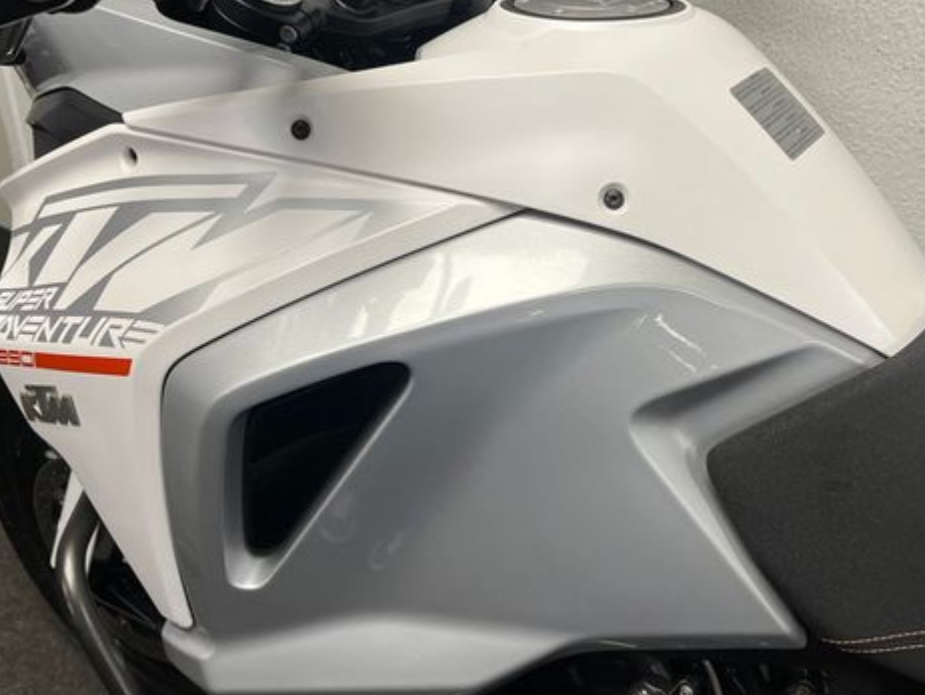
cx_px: 533
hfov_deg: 51.1
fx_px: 962
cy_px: 316
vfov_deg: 39.7
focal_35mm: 36
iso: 80
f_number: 1.6
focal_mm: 5.1
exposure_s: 1/100
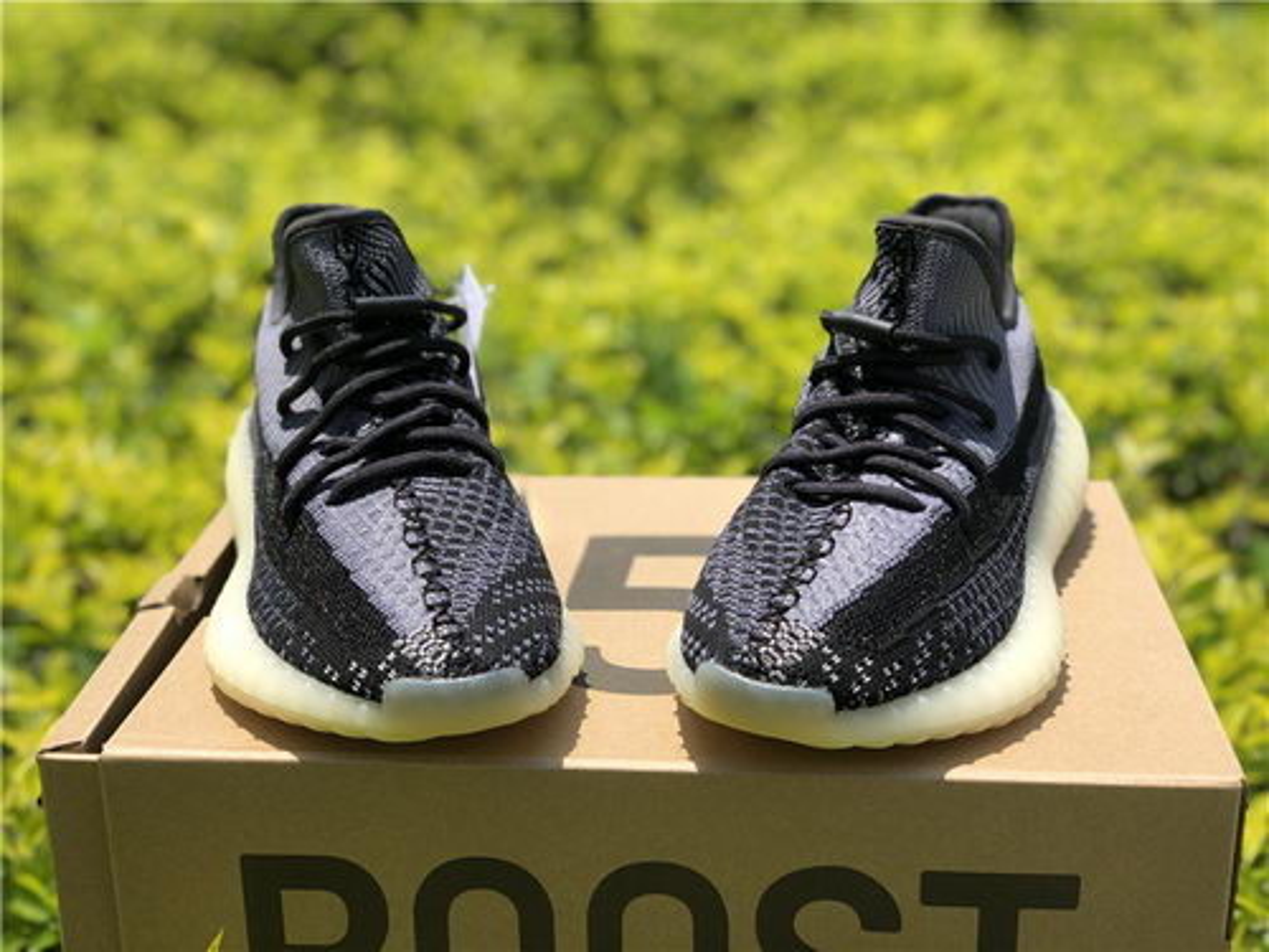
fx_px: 1906
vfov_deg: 28.0
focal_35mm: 52
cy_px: 476
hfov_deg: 36.8
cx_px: 634
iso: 16
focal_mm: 6
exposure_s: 1/762
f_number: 2.4
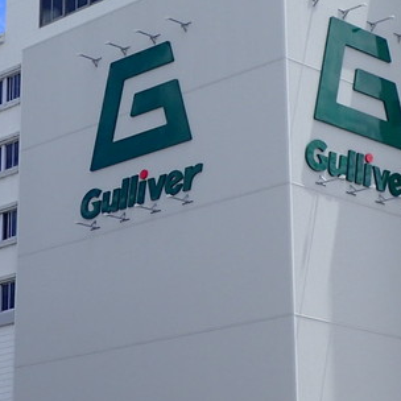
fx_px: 1481
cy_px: 154
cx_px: 94
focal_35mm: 113
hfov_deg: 15.3
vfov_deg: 15.4
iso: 100
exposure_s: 1/1000
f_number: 3.5
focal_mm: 6.86
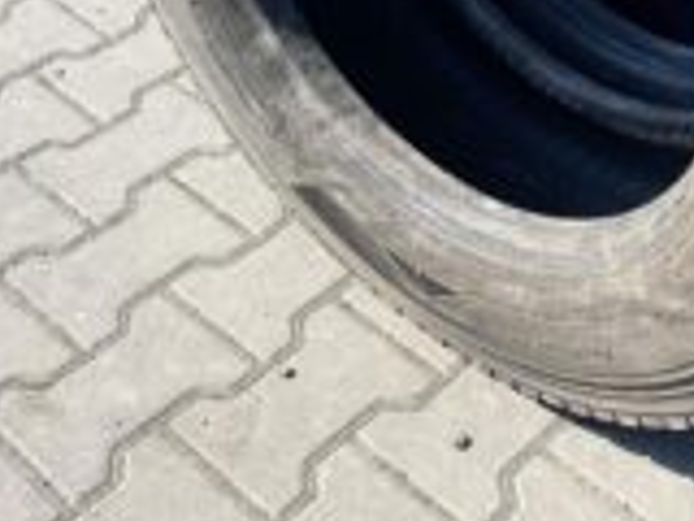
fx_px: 1403
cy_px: -132
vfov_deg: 19.6
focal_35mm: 70
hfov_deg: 26.9
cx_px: 612
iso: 32
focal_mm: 4.25
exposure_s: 1/833
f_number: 1.8
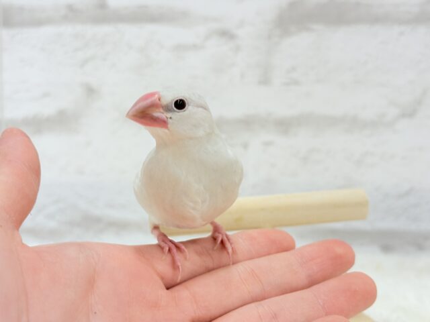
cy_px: 161
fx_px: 646
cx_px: 215
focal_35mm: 52
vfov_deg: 28.0
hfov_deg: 36.8
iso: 32
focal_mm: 5.96
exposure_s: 1/50
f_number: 1.6
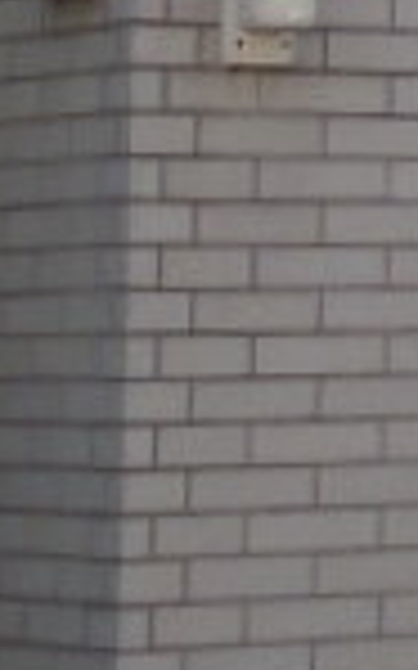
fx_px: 4652
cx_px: 1748
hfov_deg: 4.6
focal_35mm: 255
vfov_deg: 8.0
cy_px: -454
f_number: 4
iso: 64
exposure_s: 1/125
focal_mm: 5
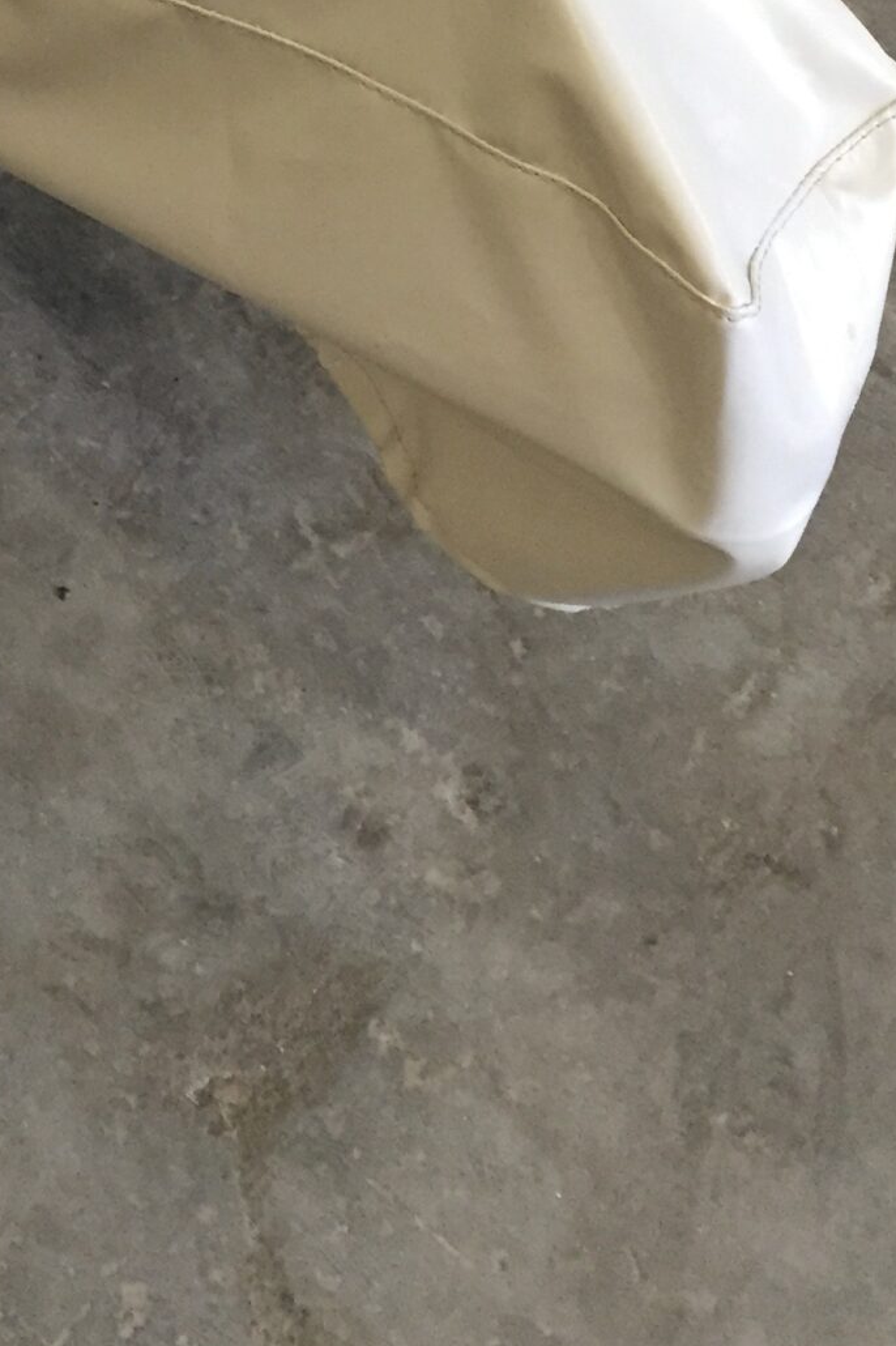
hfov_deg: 17.6
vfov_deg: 24.9
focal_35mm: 75
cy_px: -170
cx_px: -52
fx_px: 2802
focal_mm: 4.15
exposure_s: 1/33
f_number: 2.2
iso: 200
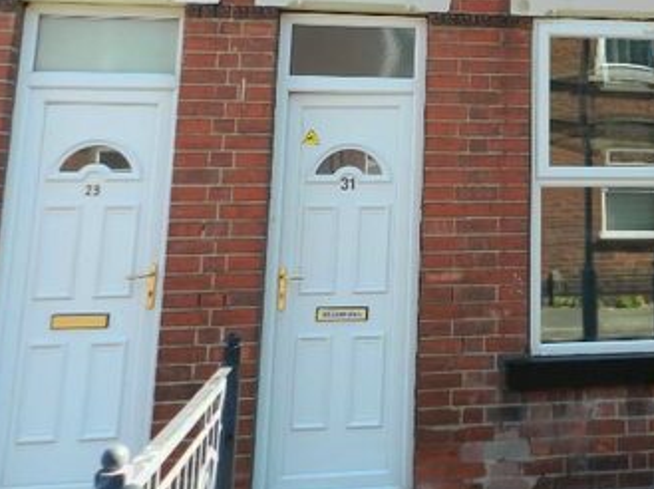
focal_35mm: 49
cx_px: 580
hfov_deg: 36.7
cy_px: 5
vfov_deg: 27.9
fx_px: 925
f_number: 3.4
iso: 160
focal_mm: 4
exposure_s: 1/200
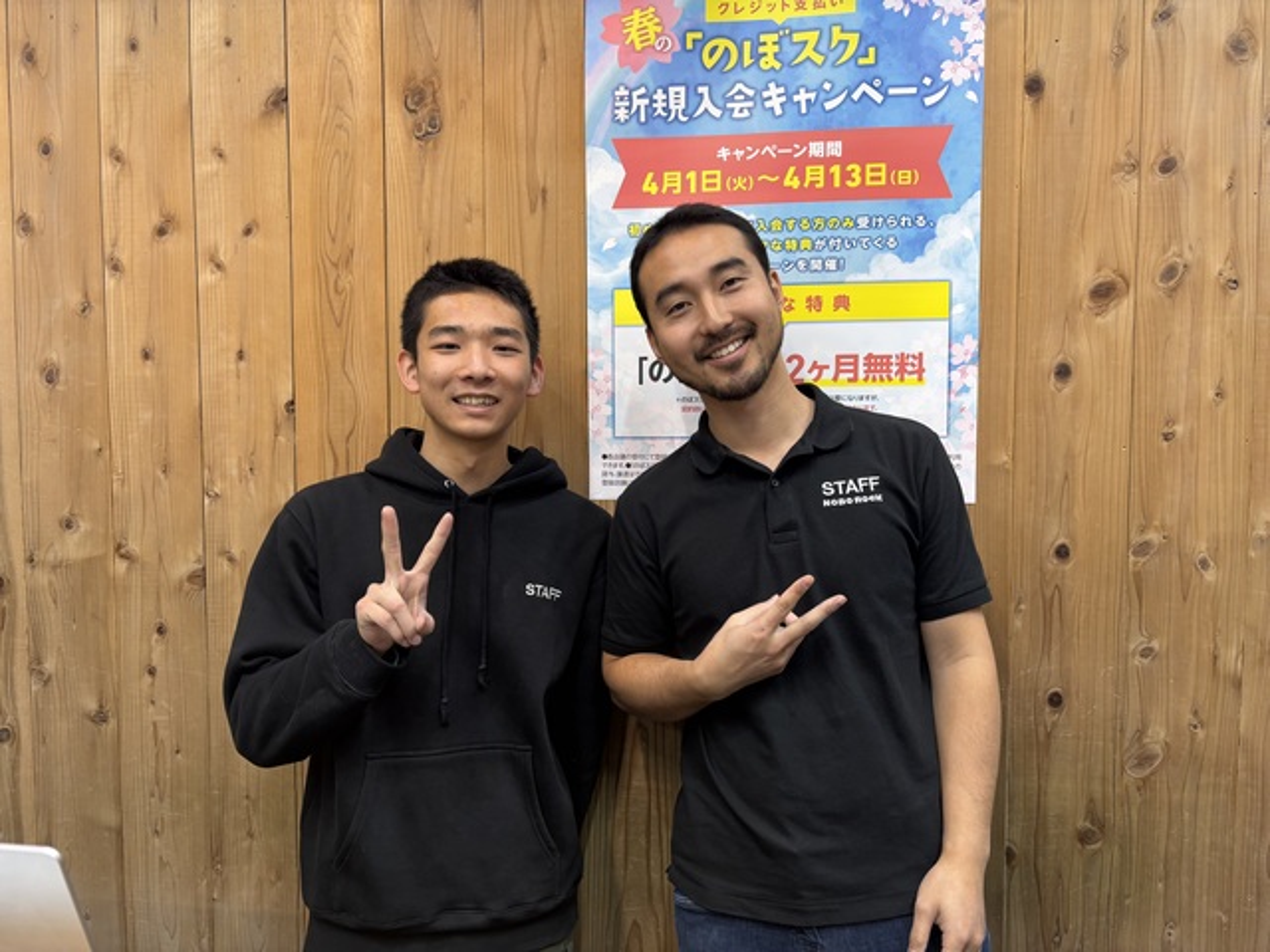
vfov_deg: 53.1
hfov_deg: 67.3
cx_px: 635
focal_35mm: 26
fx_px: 954
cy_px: 476
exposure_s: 1/50
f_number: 1.6
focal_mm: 5.96
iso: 64
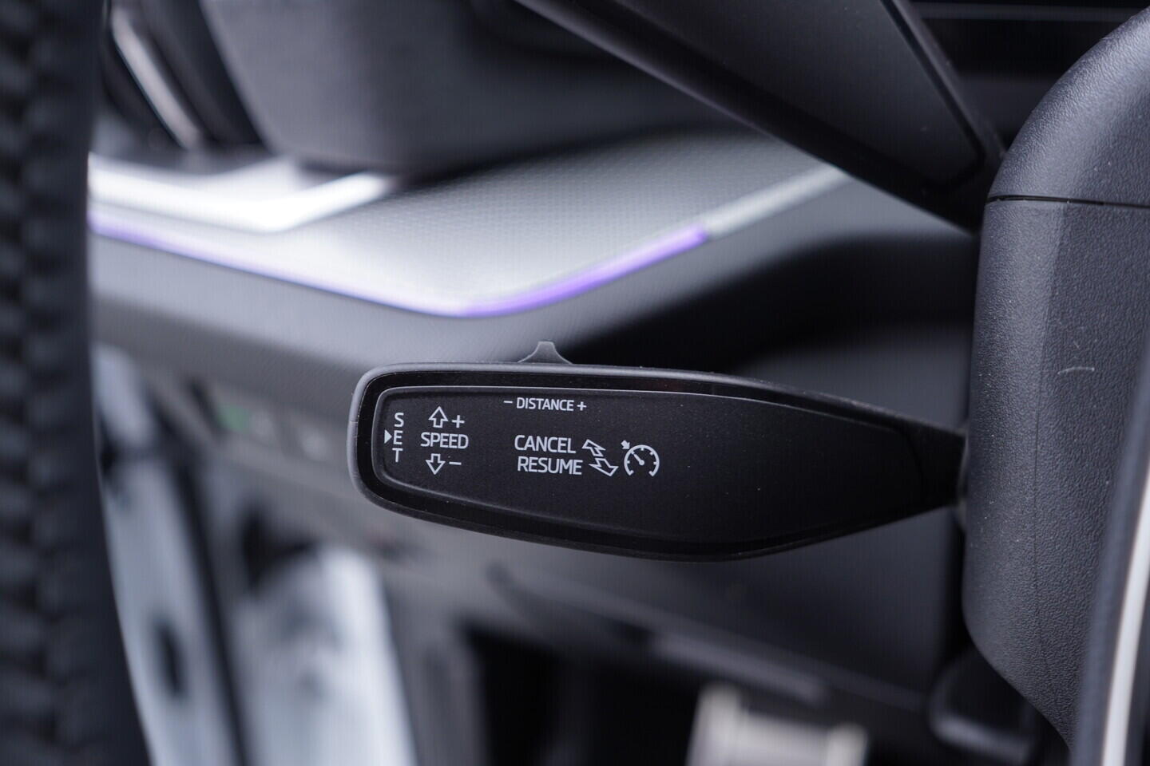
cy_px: 383
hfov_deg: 53.1
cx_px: 575
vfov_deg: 36.9
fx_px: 1150
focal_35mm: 36
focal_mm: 24
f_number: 2.8
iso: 250
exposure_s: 1/40
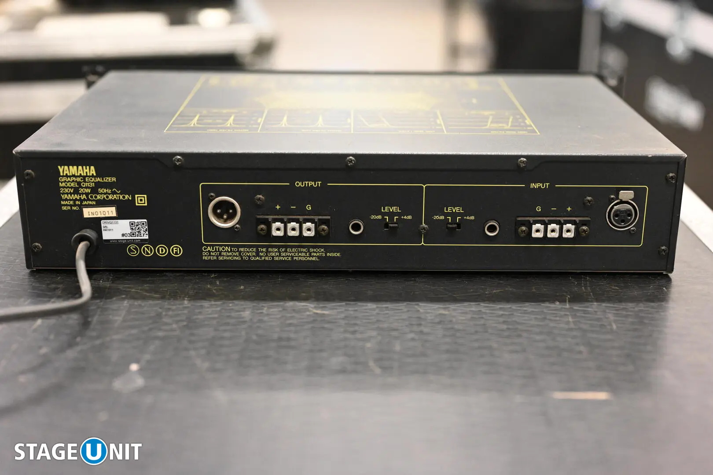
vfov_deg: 27.0
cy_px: 238
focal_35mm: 50
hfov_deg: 39.6
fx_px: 990
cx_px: 356
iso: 3200
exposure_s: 1/60
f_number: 2.8
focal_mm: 50
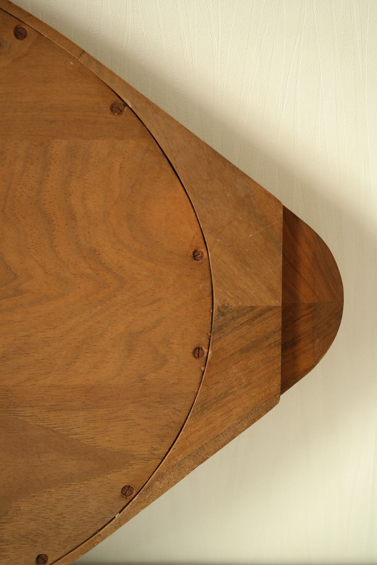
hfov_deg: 25.5
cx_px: 188
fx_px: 832
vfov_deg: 37.5
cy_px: 282
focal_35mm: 53
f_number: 5.6
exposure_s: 1/30
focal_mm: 35
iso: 800
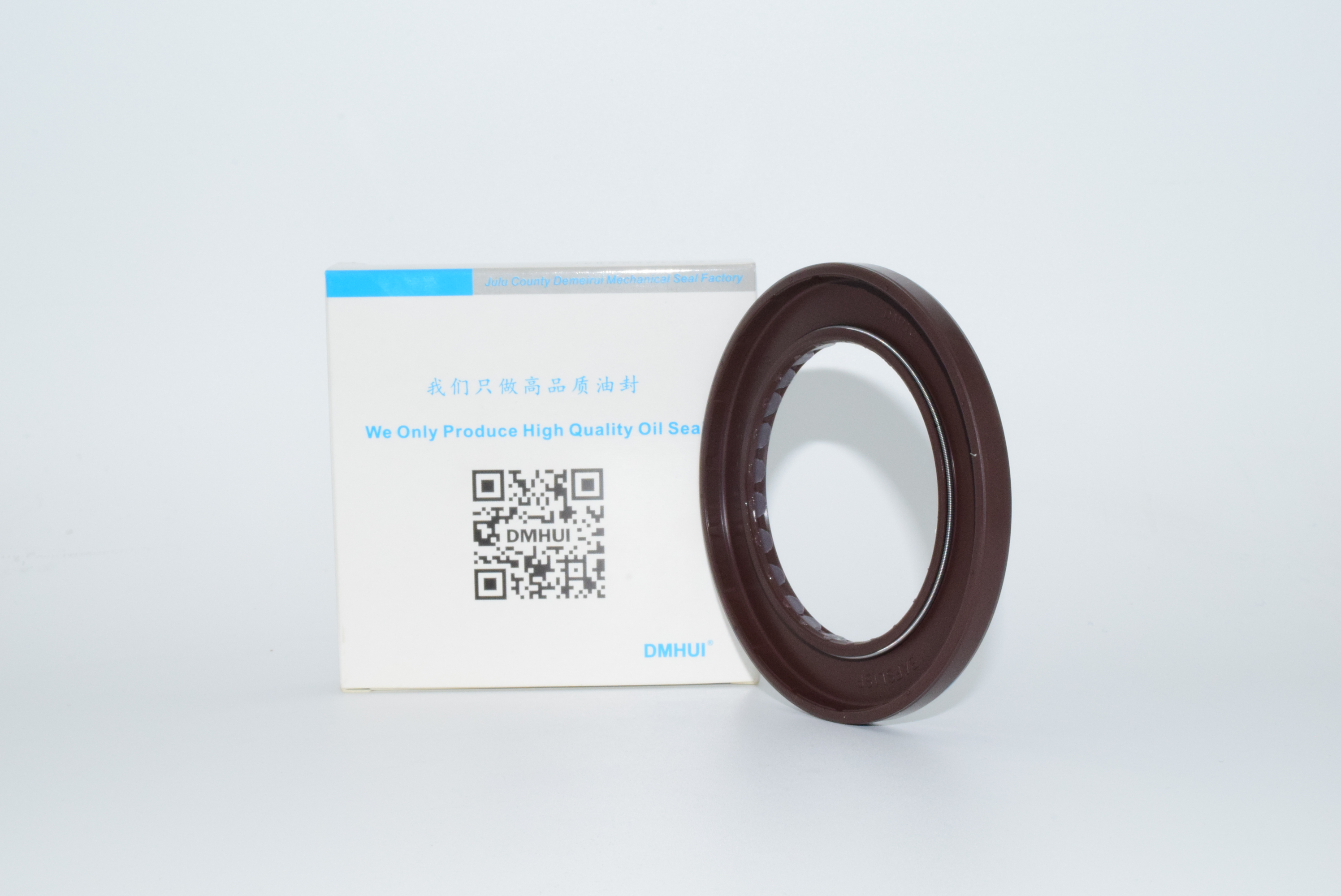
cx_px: 670
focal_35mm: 51
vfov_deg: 26.5
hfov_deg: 38.9
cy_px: 448
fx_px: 1901
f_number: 29
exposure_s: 1/60
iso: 1600
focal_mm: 34
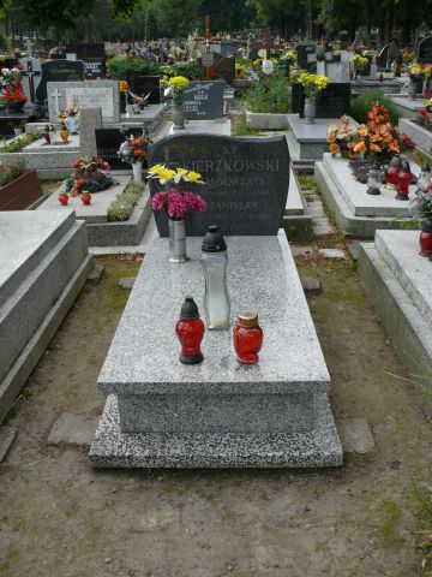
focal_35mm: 35
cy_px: 288
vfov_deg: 52.6
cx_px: 216
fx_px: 582
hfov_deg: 40.7
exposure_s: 1/200
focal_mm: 7.4
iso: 100
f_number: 4
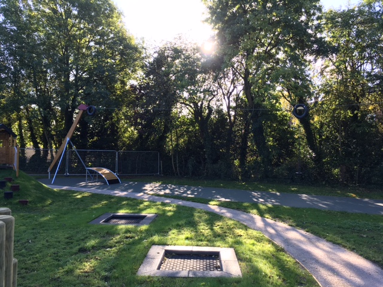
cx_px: 192
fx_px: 321
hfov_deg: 61.7
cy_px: 144
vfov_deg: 48.2
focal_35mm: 29
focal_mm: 4.15
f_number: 2.2
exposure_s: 1/159
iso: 25
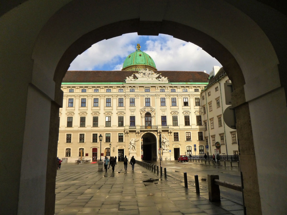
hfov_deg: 69.4
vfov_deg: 54.9
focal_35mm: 25
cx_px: 144
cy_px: 108
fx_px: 207
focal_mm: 4.5
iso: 160
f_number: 9
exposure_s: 1/160
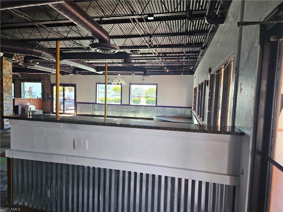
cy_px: 106
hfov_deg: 73.9
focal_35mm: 23
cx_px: 142
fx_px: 188
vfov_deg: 58.9
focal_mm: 5.4
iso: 160
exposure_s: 1/149
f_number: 1.8
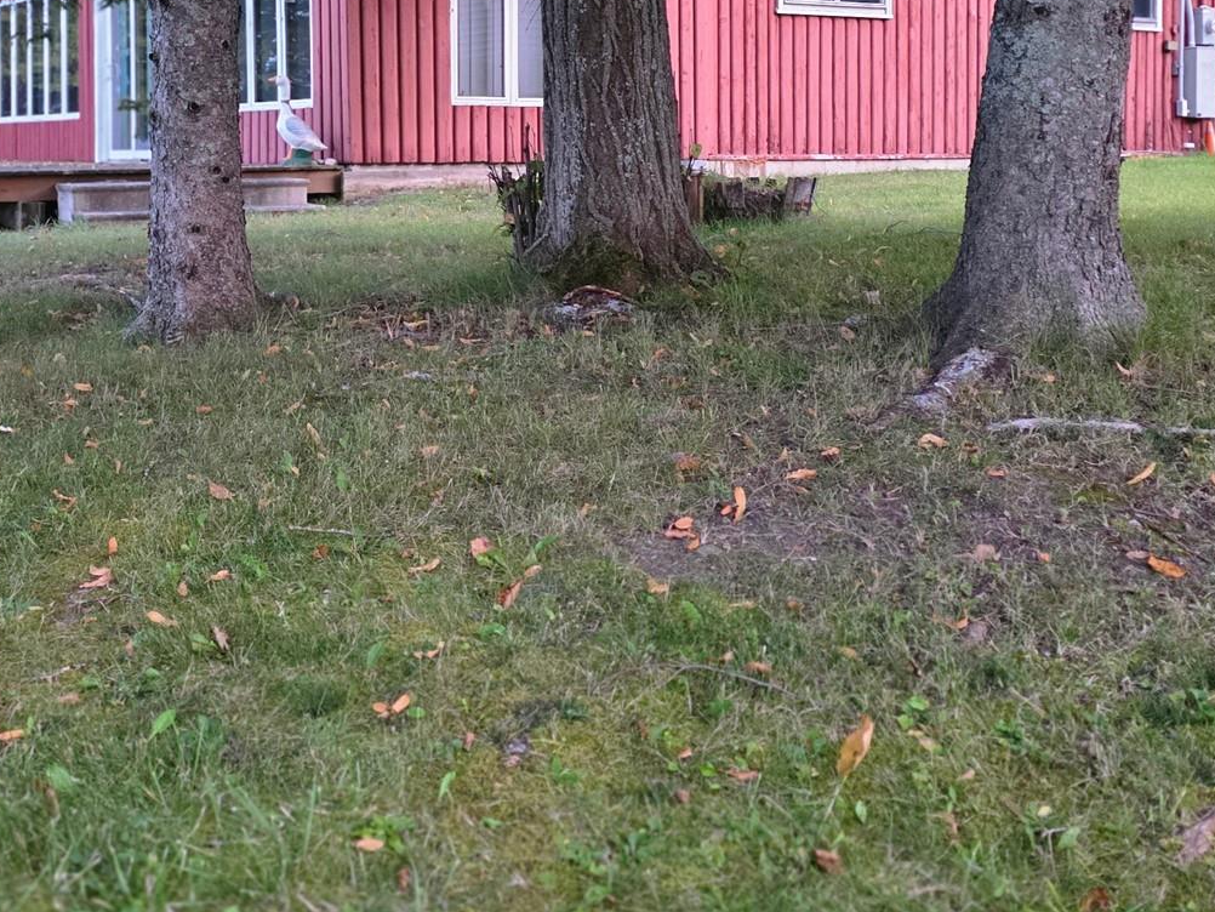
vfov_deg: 30.0
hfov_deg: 40.0
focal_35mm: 47
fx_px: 1650
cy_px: 156
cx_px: 428
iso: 1600
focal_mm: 6.3
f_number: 1.7
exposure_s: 1/60
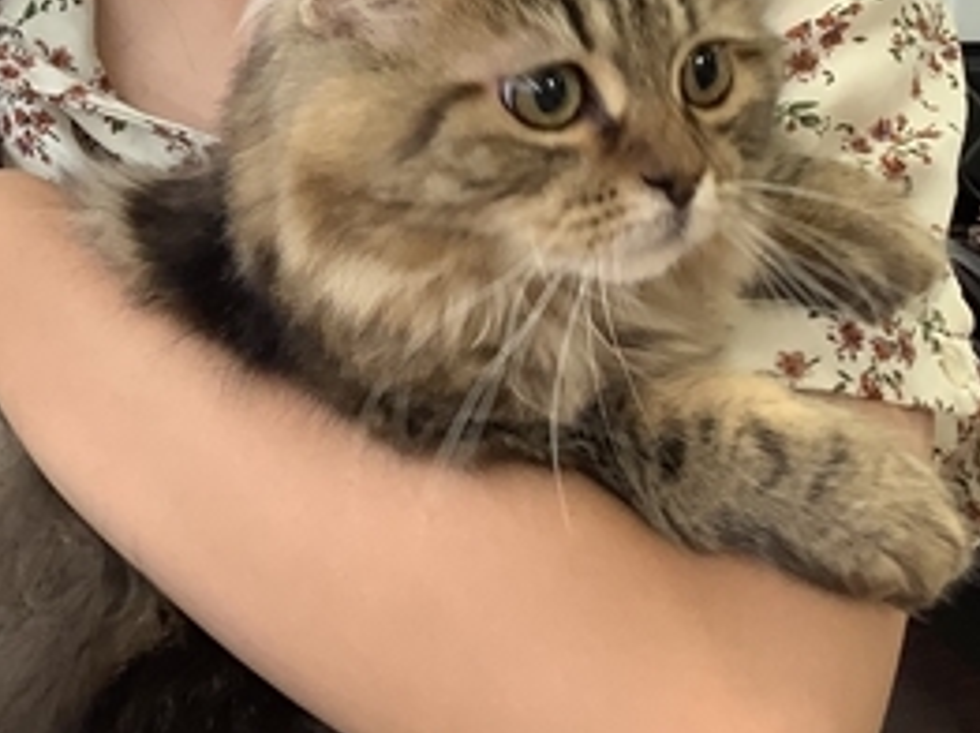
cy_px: 11
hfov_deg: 26.8
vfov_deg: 20.1
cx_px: 157
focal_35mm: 71
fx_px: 2008
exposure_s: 1/60
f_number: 2.4
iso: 64
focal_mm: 3.3
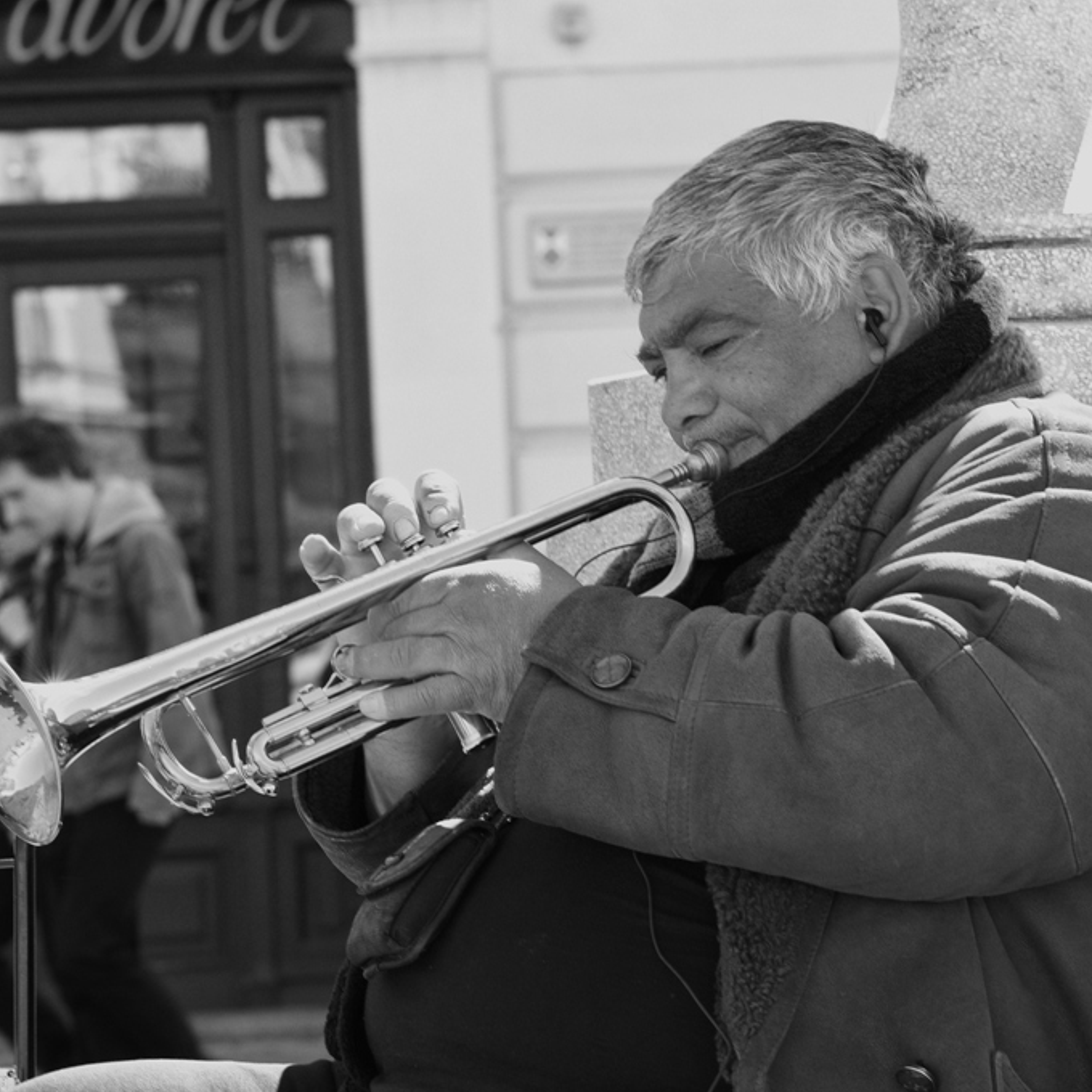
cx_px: 642
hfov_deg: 9.1
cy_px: 548
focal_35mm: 192
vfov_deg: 9.1
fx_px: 6853
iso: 720
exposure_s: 1/125
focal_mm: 150
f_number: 16
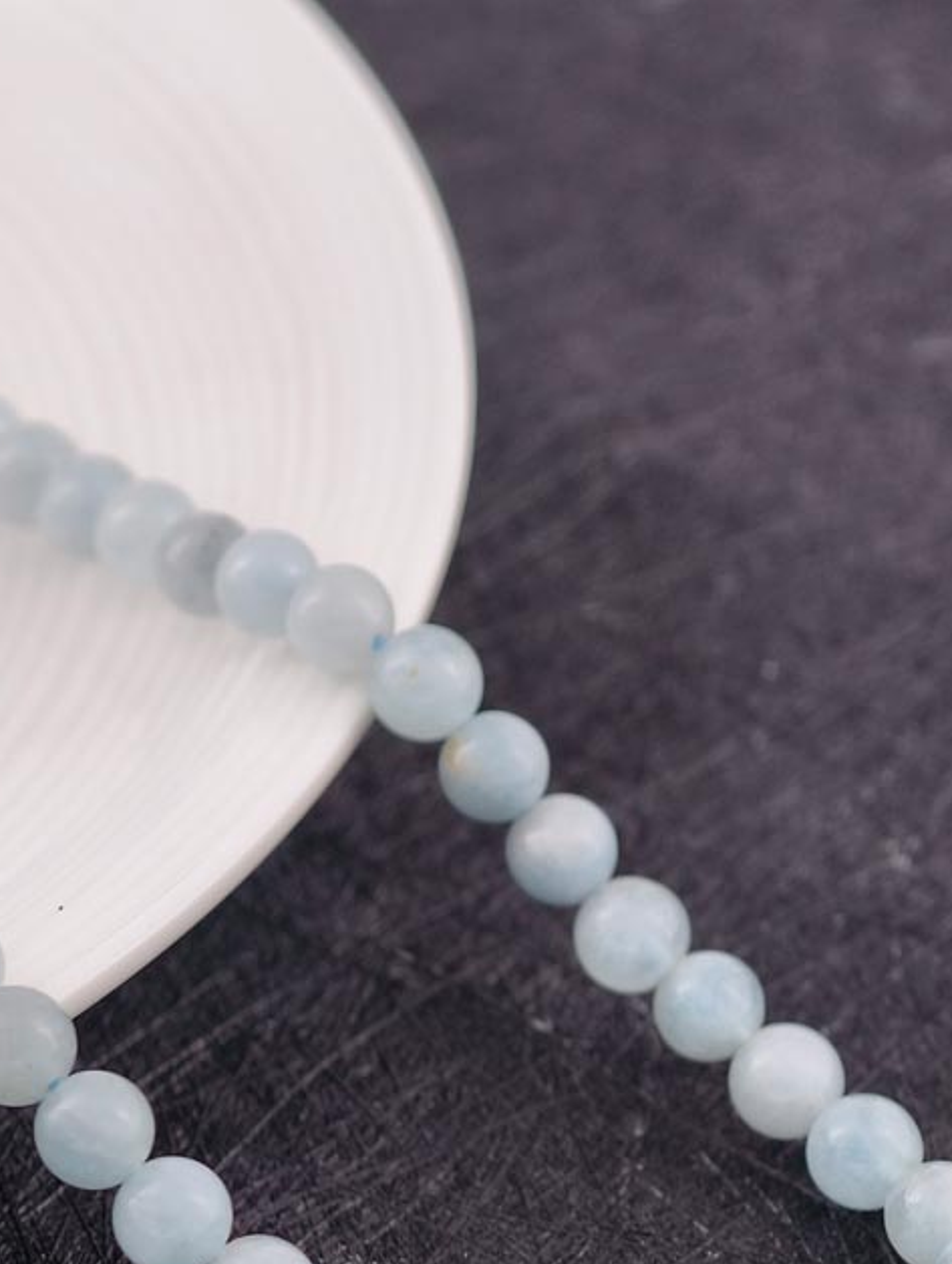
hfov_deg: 9.5
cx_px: 487
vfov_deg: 12.6
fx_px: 5705
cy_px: 933
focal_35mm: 156
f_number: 2.67
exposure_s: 1/160
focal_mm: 22.48
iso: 125
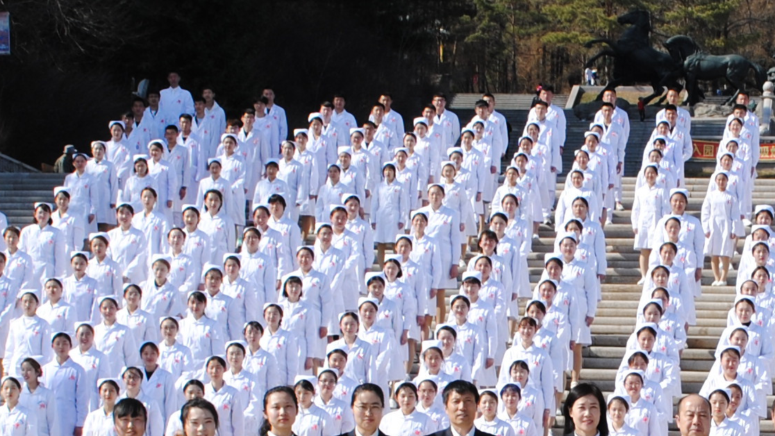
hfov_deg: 16.2
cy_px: 428
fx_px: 2692
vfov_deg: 9.2
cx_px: 647
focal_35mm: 131
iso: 100
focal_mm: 24
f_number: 8
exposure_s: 1/250
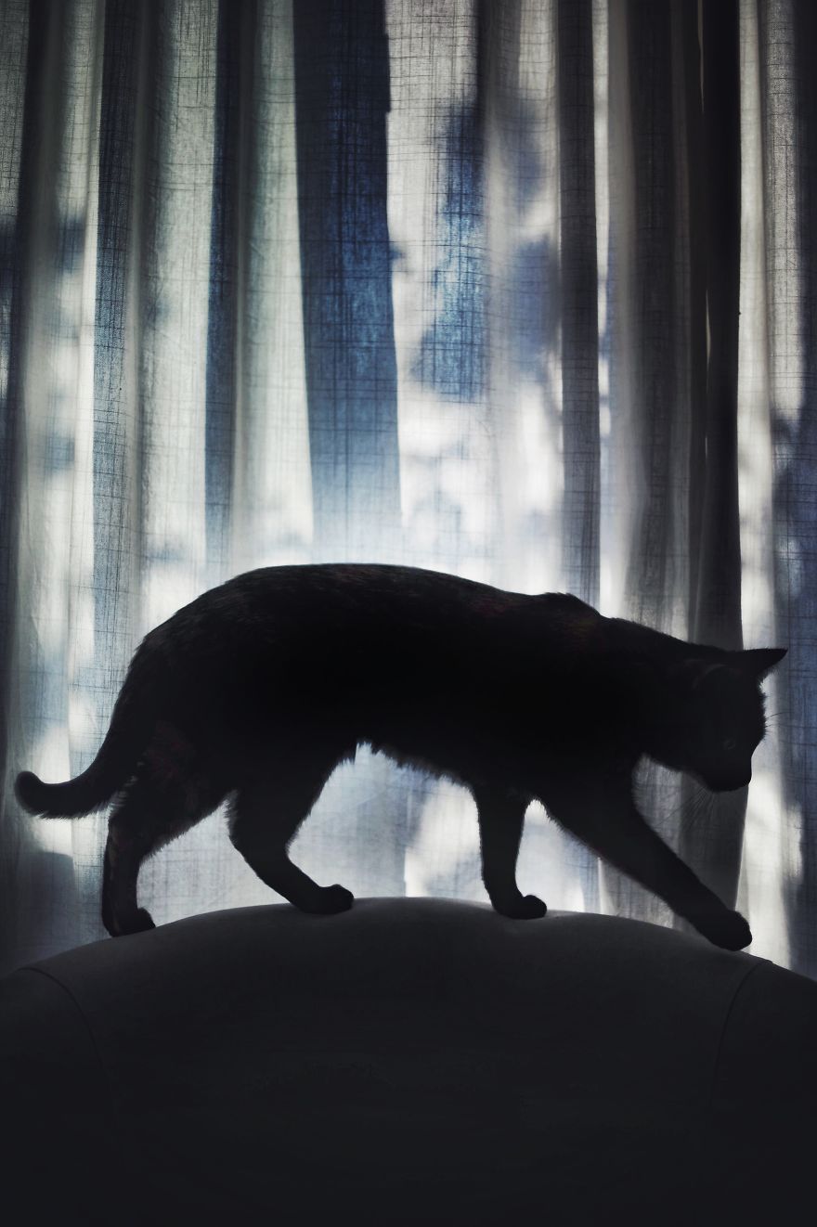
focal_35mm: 50
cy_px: 614
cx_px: 408
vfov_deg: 39.6
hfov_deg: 27.0
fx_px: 1704
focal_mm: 50
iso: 200
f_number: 1.4
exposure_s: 1/8000
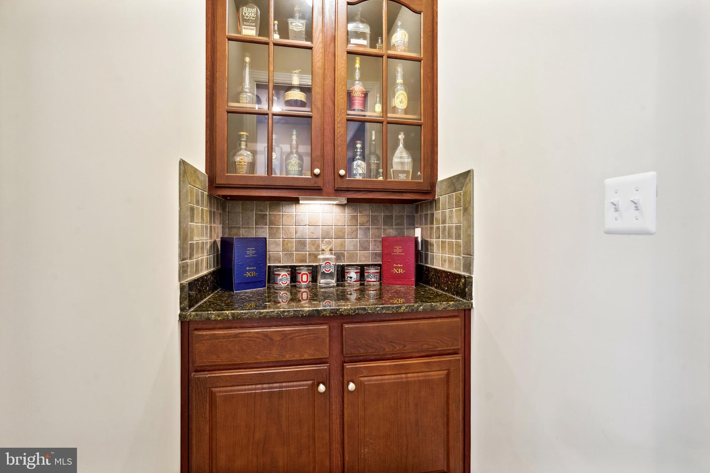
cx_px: 355
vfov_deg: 73.7
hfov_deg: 96.7
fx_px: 316
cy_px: 236
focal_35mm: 16
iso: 100
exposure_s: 1.3
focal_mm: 16
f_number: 8
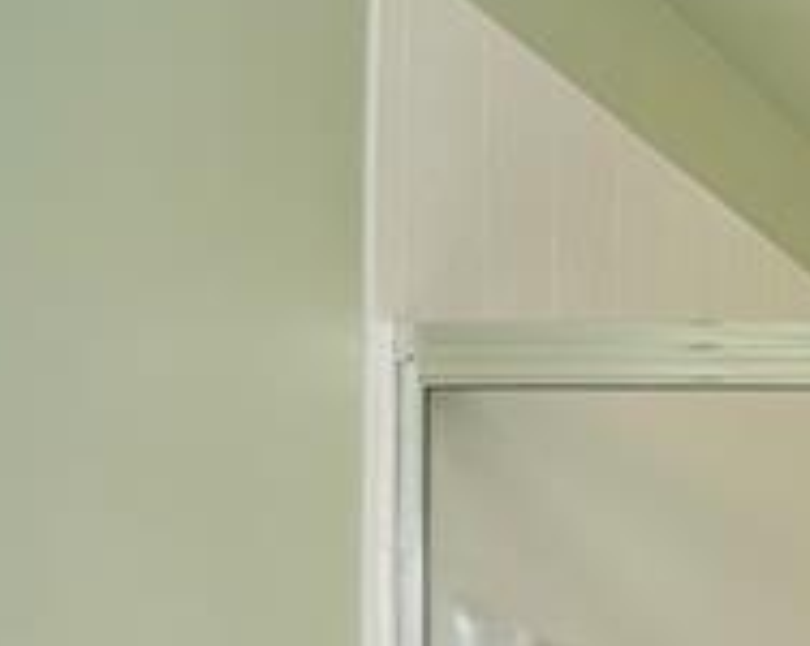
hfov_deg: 19.0
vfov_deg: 22.0
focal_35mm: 60
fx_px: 1437
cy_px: 900
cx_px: 1620
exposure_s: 1/60
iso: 800
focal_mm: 10
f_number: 4.5
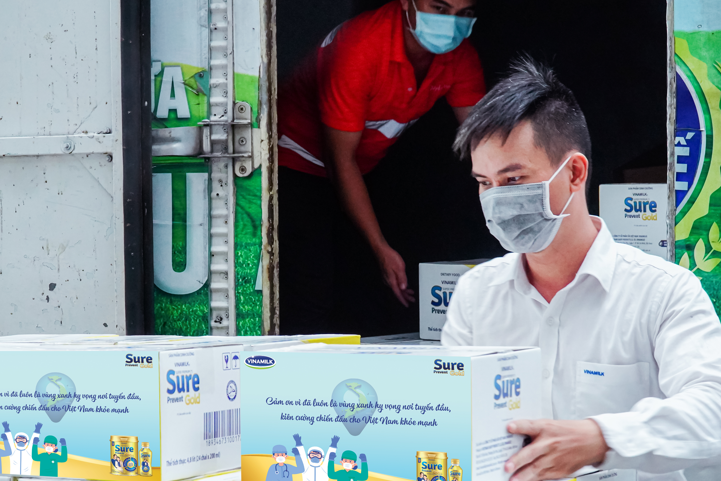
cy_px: 315
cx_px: 322
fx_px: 1502
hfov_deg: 27.0
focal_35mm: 75
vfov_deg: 18.1
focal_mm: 36
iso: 2000
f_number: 5
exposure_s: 1/80
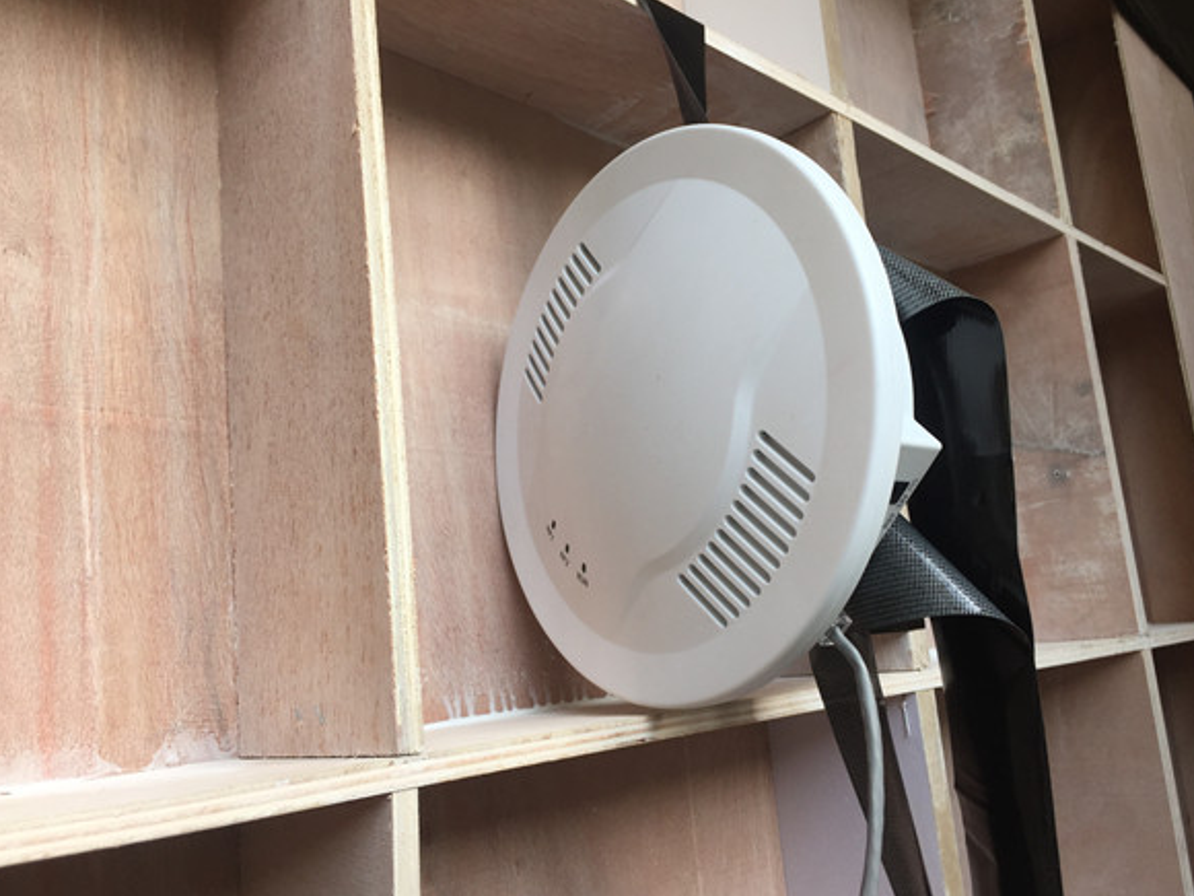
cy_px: 455
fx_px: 1035
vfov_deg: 46.8
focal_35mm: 30
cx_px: 591
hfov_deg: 60.0
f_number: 2.2
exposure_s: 1/182
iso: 32
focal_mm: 4.15
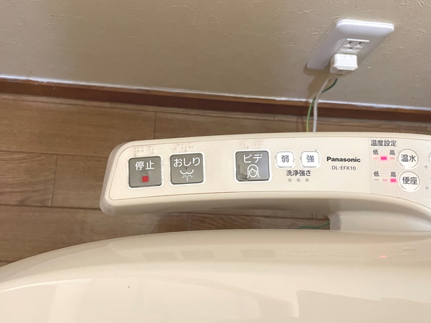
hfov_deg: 61.7
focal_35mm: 29
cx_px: 220
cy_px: 163
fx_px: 361
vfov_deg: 48.2
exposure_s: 1/40
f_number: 1.6
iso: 500
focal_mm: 4.2
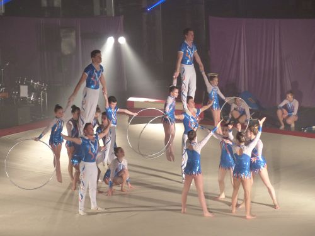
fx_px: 1192
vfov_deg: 11.3
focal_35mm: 131
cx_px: 158
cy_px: 118
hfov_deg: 15.1
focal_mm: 23.5
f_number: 2.8
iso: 400
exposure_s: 1/60
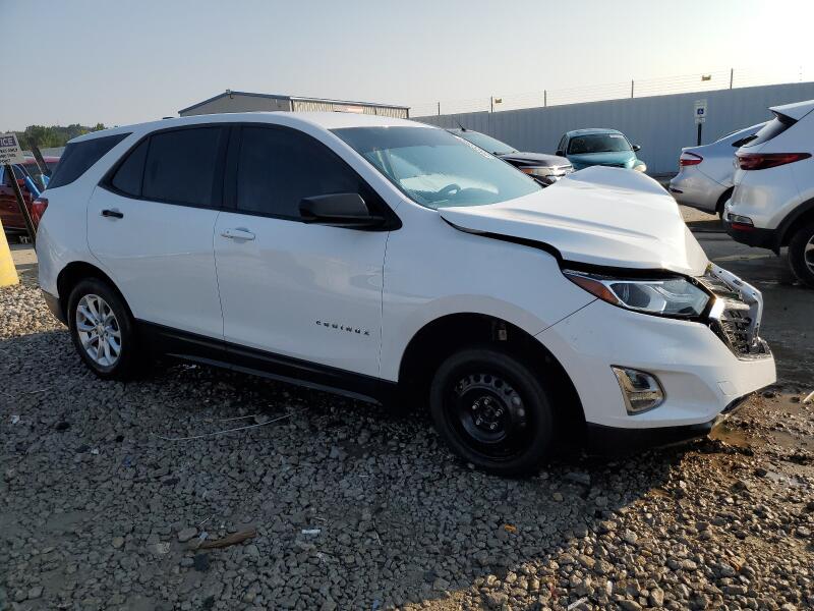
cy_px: 306
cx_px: 407
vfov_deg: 53.1
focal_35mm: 26
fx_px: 611
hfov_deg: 67.3
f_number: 1.5
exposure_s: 1/3333
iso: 50
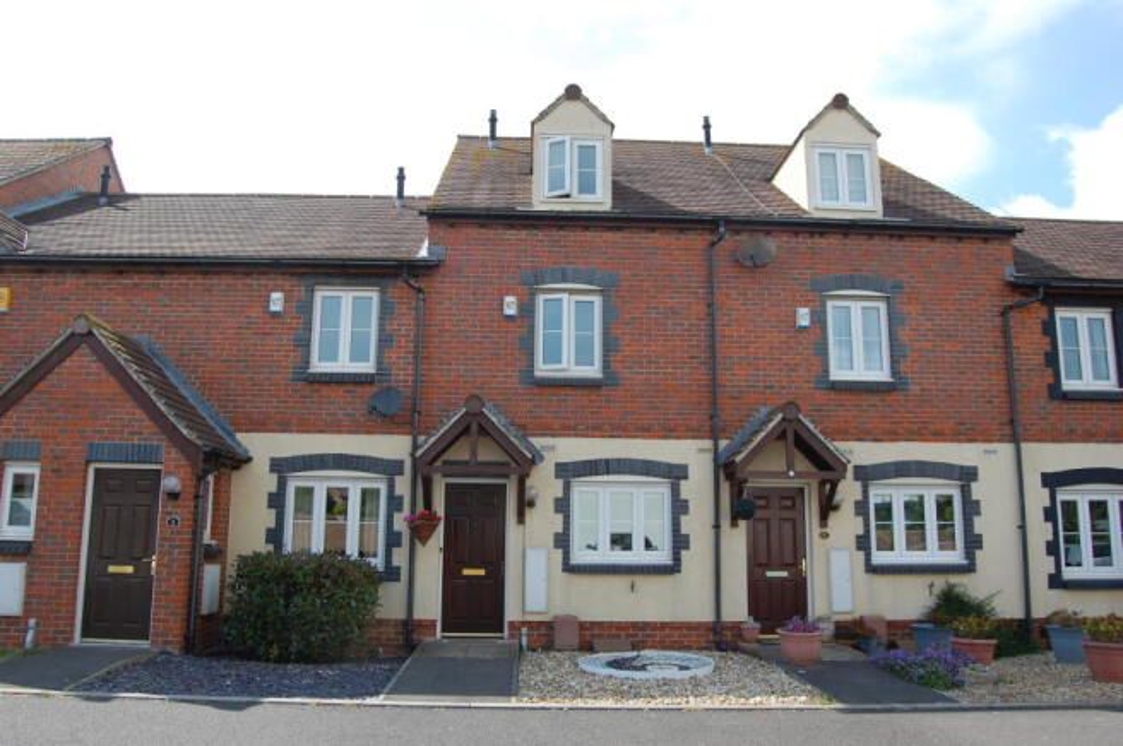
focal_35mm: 27
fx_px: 841
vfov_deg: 47.8
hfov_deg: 67.4
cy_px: 373
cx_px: 562
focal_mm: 18
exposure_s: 1/250
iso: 200
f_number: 8
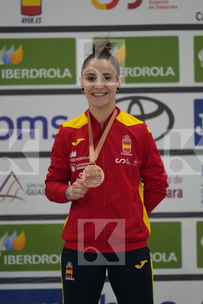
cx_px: 102
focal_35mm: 300
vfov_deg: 6.9
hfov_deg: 4.6
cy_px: 152
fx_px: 2537
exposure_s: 1/500
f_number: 2.8
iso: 2000
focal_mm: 200
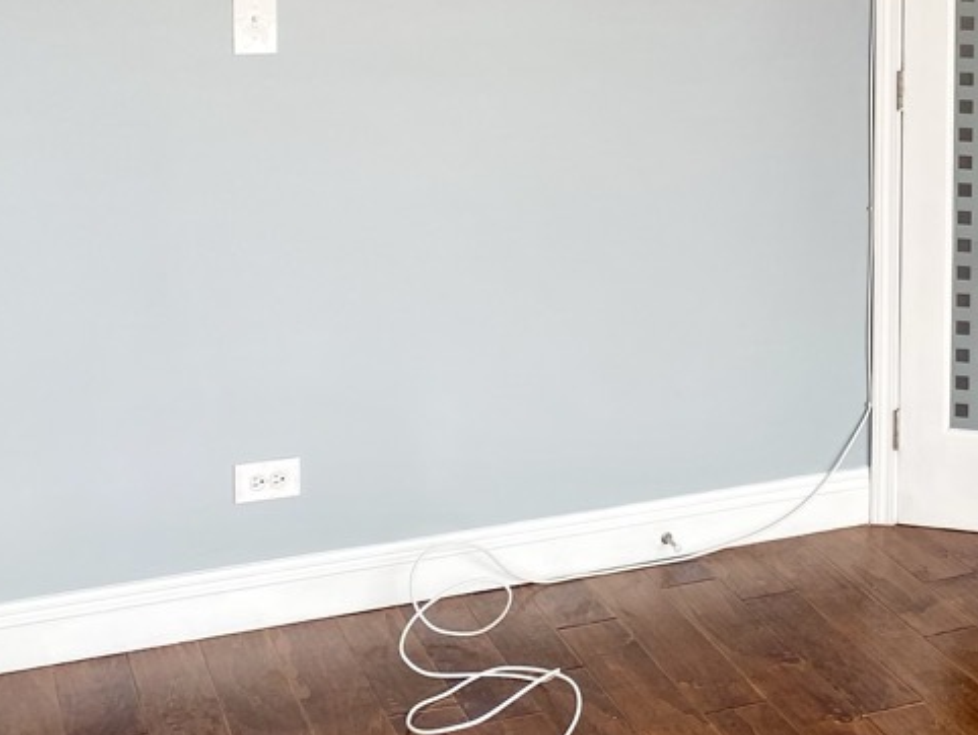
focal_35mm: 69
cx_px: 1010
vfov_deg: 20.8
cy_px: 61
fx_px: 1950
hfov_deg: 26.4
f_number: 1.8
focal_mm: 4.25
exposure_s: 1/177
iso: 32
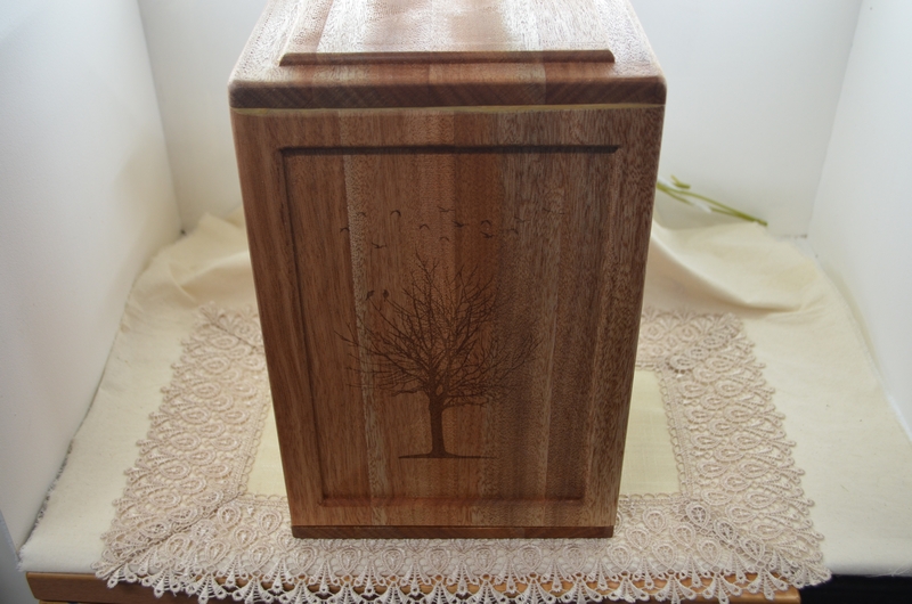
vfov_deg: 34.1
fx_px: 986
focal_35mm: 39
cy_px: 302
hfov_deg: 49.6
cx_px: 456
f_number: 4.2
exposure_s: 1/60
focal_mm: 26
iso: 500
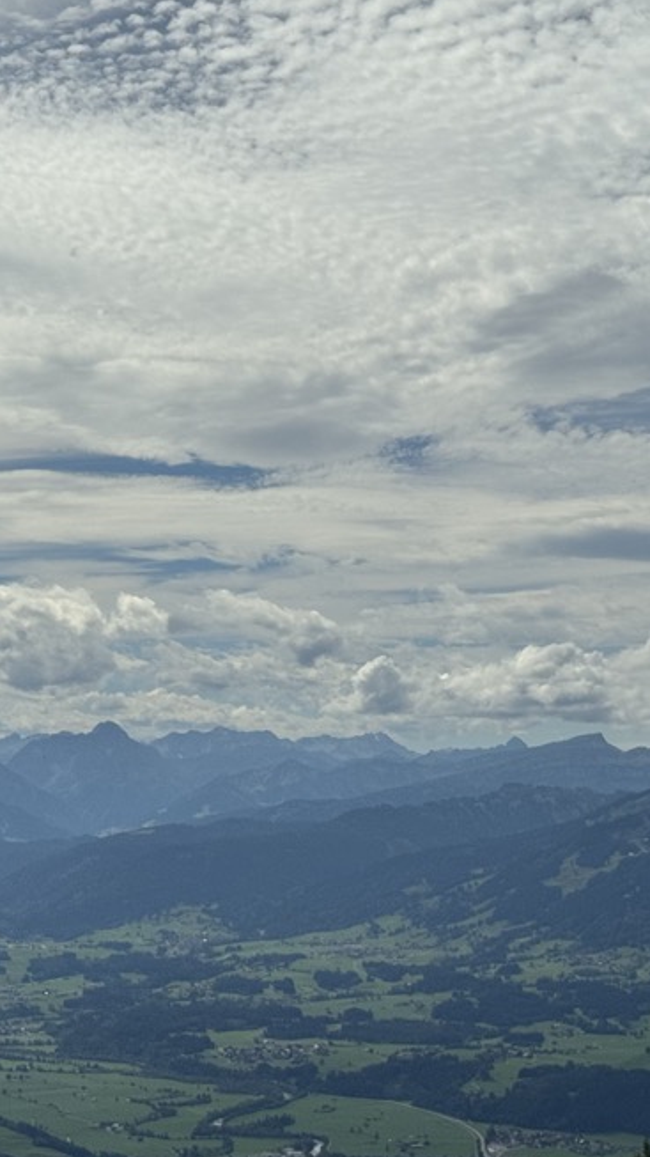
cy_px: 659
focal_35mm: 82
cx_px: 452
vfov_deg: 25.9
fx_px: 2514
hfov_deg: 14.7
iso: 50
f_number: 1.78
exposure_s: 1/15385
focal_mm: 6.76
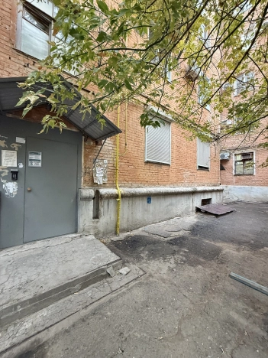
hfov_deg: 85.7
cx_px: 134
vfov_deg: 102.1
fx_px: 145
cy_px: 179
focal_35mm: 14
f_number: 2.2
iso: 320
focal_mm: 2.22
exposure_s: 1/69
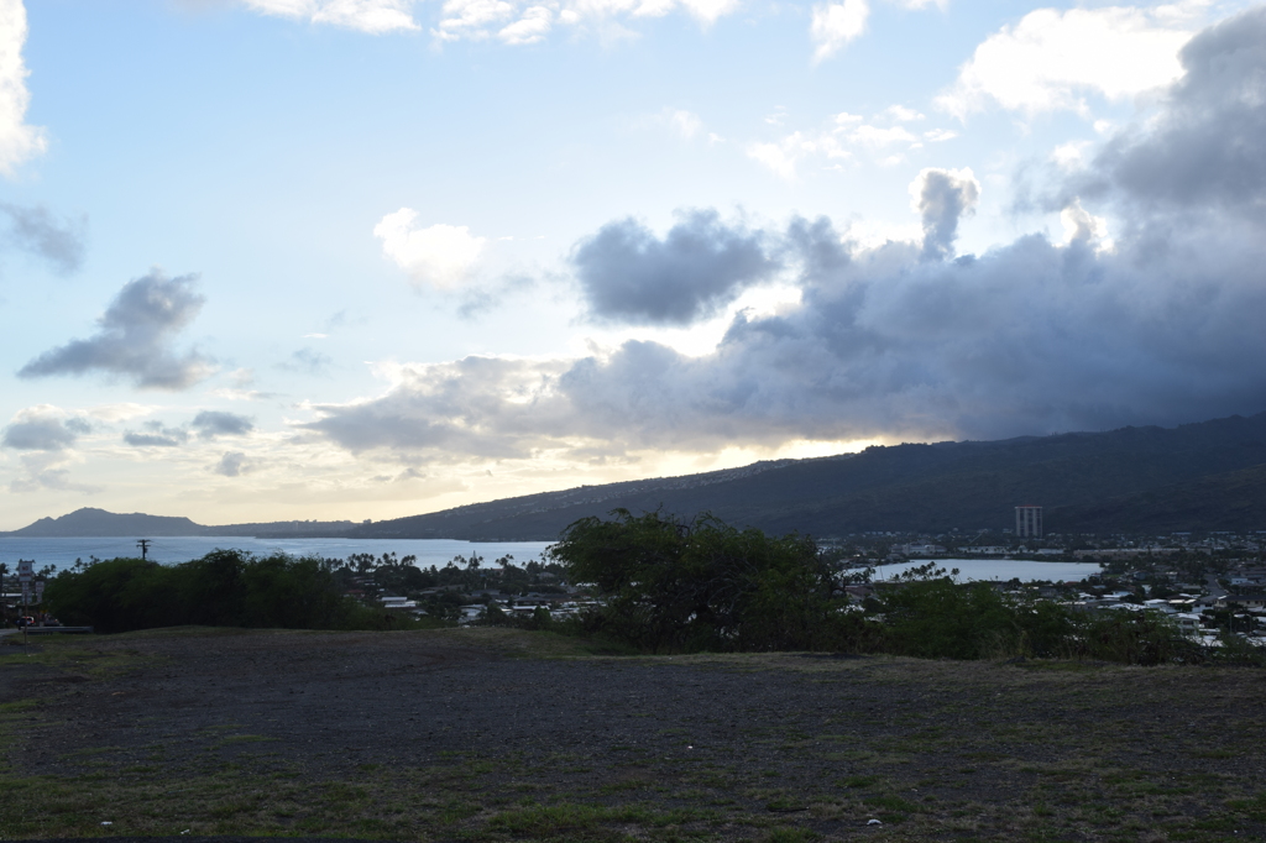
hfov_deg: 49.6
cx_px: 633
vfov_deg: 34.2
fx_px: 1371
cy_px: 422
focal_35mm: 39
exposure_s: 1/250
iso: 200
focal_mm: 26
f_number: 8
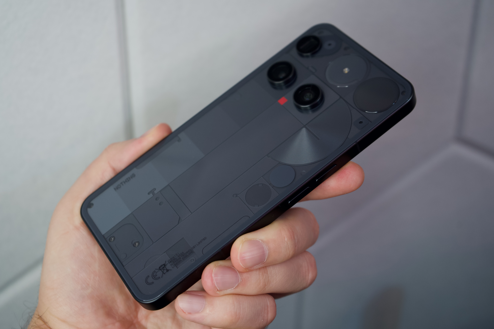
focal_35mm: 49
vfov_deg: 27.5
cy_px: 164
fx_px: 672
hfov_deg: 40.3
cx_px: 247
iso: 500
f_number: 4.5
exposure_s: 1/60
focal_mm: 49
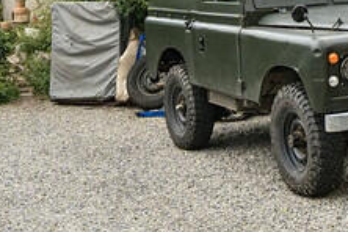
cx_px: 321
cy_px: -46
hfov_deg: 23.7
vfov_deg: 15.8
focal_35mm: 83
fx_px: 802
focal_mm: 12
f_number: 8
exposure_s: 1/640
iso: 400
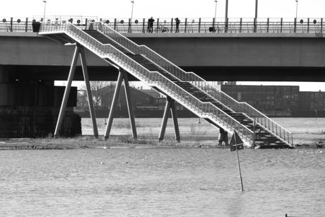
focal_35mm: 165
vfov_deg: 8.3
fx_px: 1490
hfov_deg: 12.4
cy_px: 108
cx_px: 162
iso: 200
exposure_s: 1/100
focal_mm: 110
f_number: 9
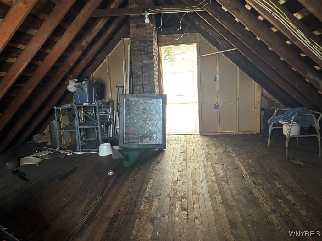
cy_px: 120
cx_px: 161
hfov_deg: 67.3
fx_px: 242
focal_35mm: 26
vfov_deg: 53.1
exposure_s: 1/50
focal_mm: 5.96
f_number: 1.6
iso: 500
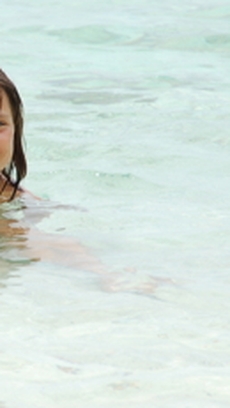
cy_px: 201
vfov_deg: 2.3
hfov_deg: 1.3
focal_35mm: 933
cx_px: -42
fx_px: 10112
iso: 200
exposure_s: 1/400
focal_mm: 250
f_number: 6.3
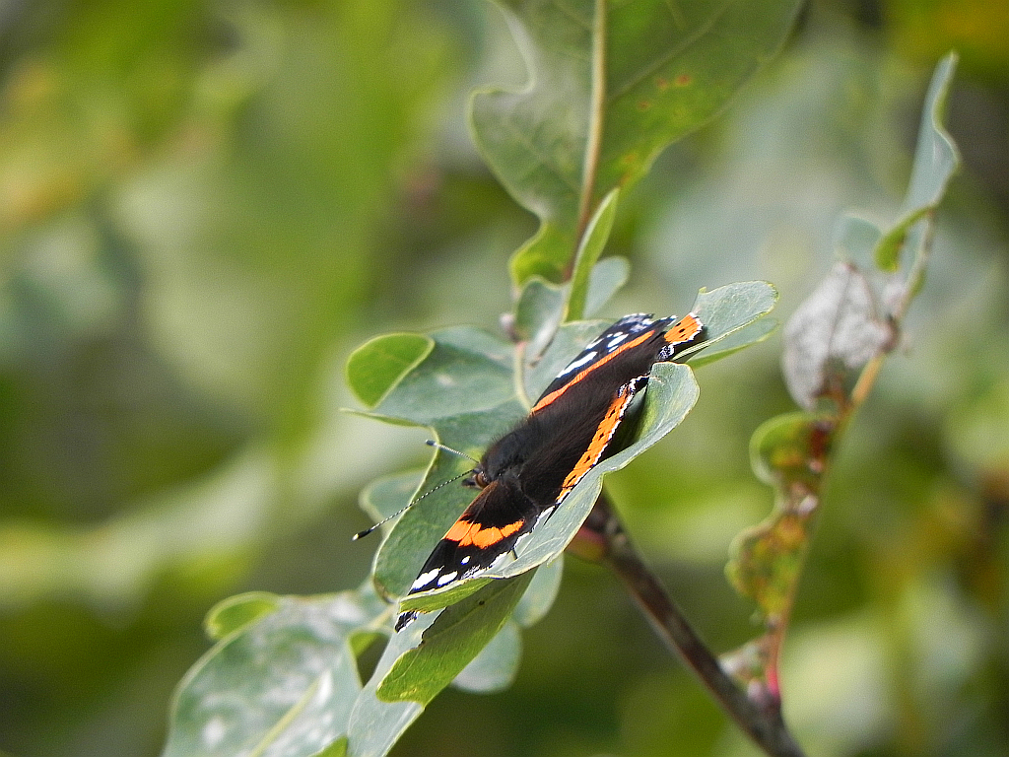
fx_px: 19763
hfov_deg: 2.9
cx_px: 504
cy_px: 378
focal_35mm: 678
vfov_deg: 2.2
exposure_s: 1/190
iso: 160
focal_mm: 120
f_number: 5
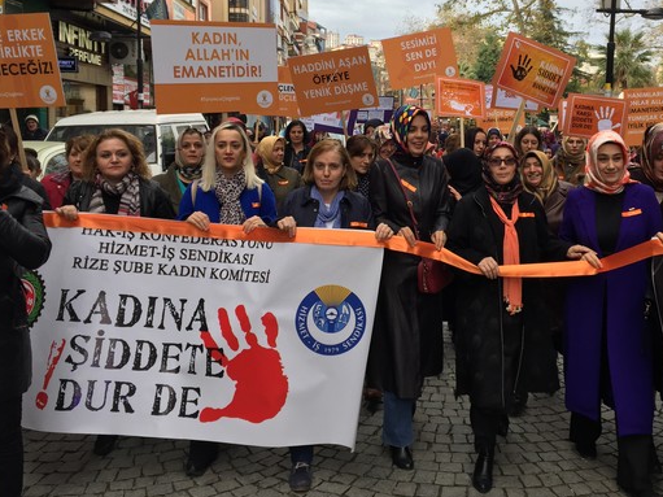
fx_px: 728
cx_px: 422
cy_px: 197
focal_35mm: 38
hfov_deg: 48.4
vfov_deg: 37.6
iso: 32
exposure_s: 1/476
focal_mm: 4.15
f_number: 2.2
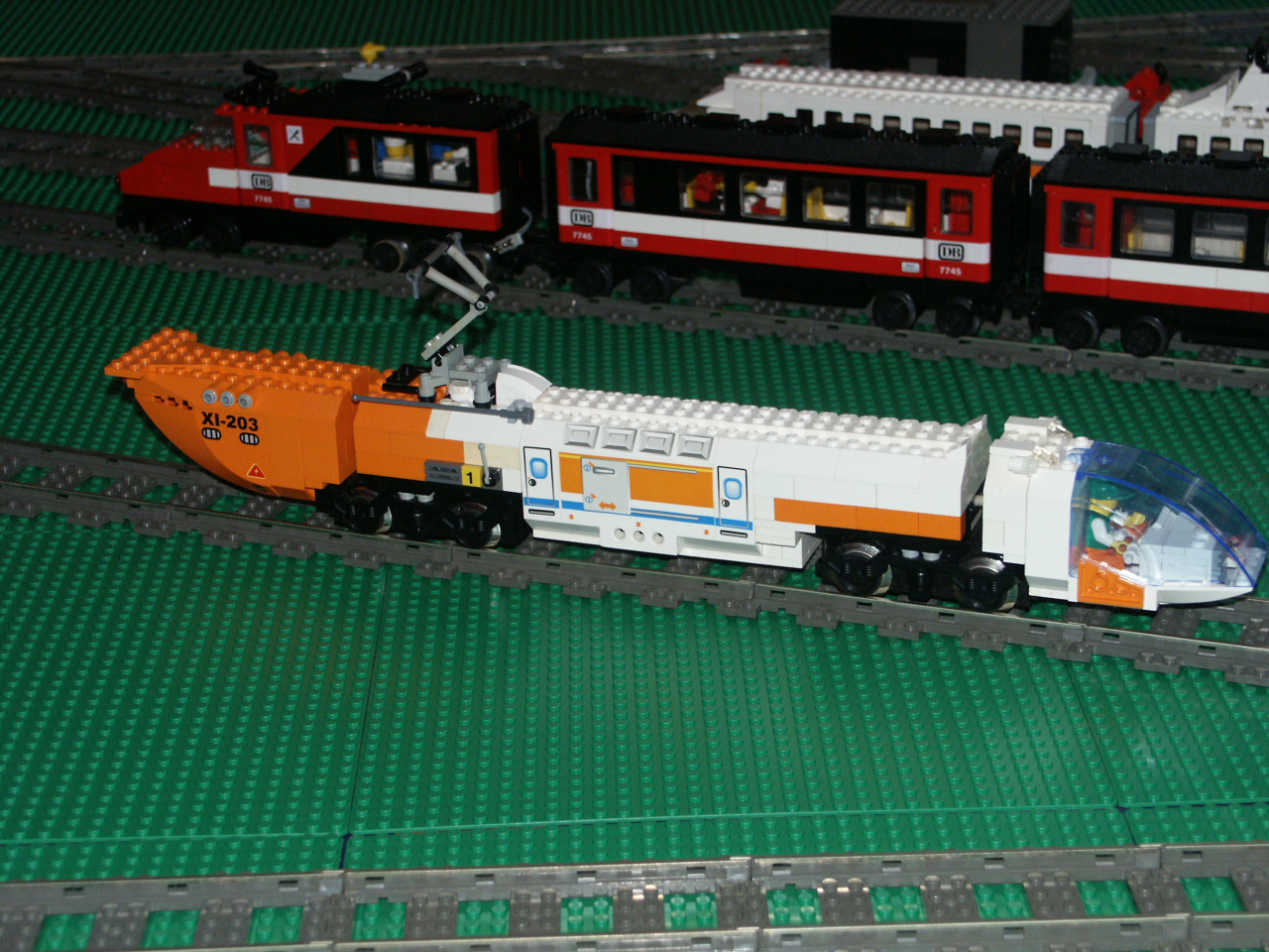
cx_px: 634
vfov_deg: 20.4
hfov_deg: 27.0
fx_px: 2639
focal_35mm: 72
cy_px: 476
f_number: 3.5
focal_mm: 17.9
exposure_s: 1/60
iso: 200
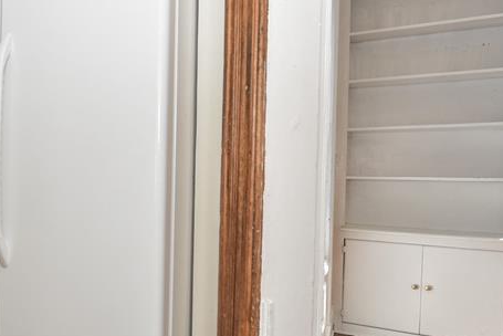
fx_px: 503
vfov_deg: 36.9
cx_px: -13
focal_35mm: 36
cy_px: 182
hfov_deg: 44.2
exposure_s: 1/125
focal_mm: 16
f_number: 5.6
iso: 800
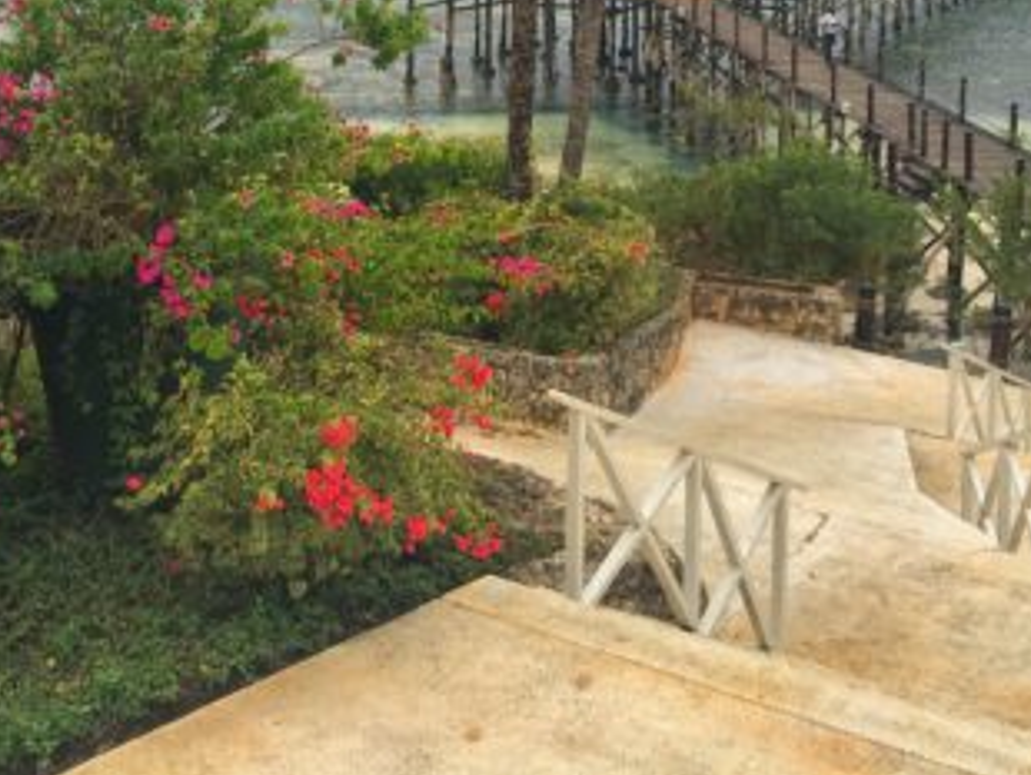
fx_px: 1729
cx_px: 412
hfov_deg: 33.1
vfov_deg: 24.2
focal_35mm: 58
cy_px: 5
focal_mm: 4.15
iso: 25
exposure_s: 1/158
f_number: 2.2
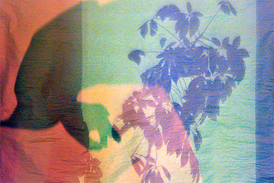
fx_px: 289
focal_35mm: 38
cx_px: 137
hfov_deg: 50.7
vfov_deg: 35.1
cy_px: 92
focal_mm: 38
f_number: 7.1
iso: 12800
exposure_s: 1/2
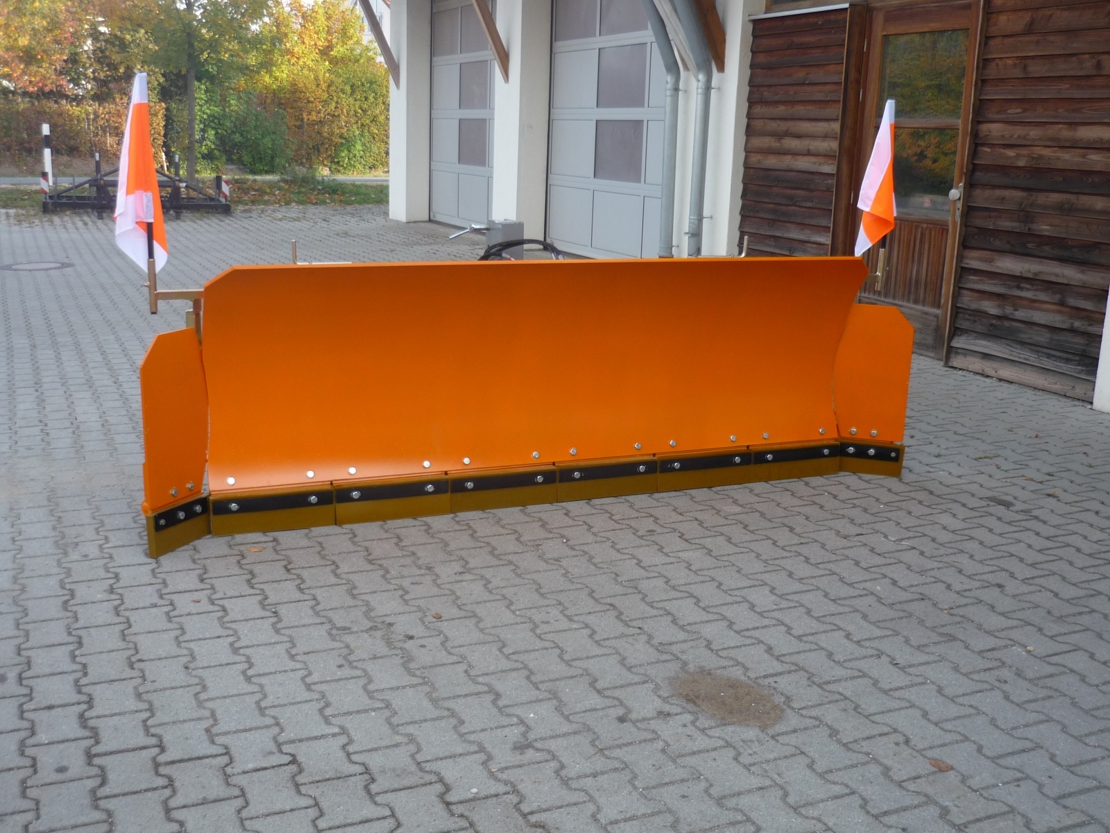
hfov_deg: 51.4
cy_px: 416
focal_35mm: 36
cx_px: 555
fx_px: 1154
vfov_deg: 39.7
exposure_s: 1/125
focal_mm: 6
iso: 100
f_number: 2.9
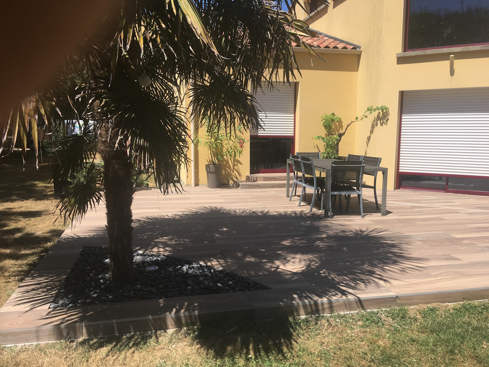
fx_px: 410
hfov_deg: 61.7
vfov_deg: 48.2
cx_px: 244
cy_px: 184
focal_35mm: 29
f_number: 2.2
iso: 25
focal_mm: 4.15
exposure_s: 1/1425
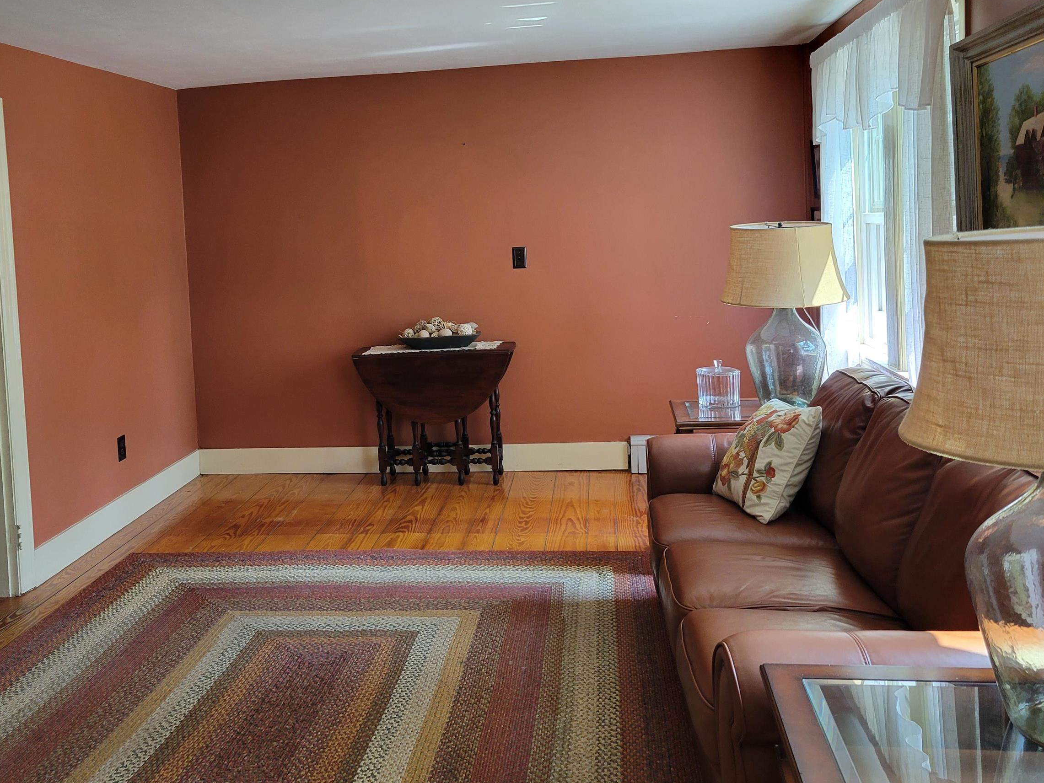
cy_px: 279
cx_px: 443
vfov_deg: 40.3
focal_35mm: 35
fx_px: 1056
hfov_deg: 52.4
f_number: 1.8
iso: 125
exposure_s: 1/120
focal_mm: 5.4
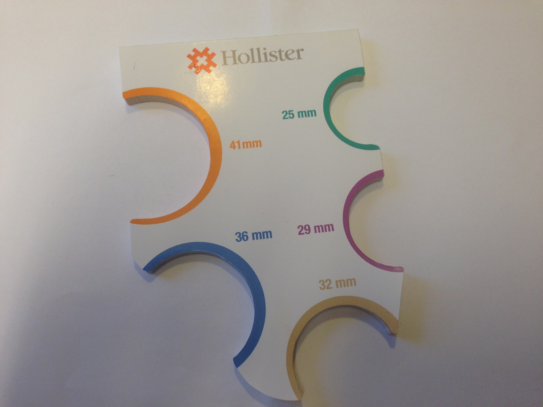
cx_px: 272
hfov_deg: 55.4
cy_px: 204
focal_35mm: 33
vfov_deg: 42.9
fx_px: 518
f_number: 2.4
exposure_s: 1/50
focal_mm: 4.12
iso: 50
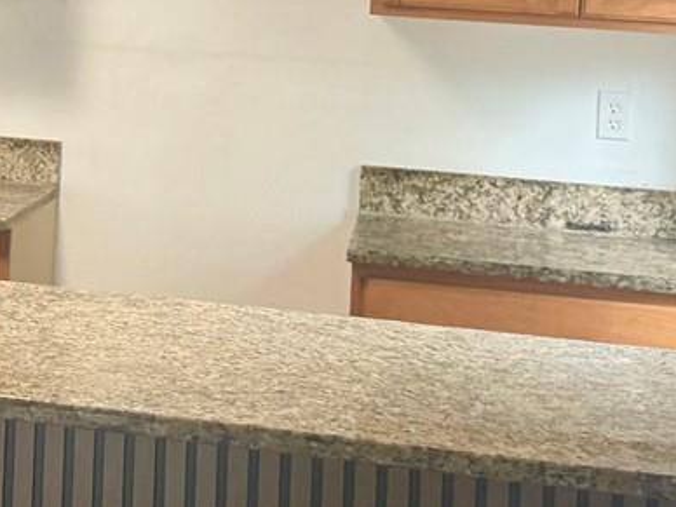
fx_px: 1933
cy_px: -44
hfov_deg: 19.0
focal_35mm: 99
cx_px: -73
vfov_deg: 14.6
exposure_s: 1/60
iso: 250
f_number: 1.78
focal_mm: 6.76
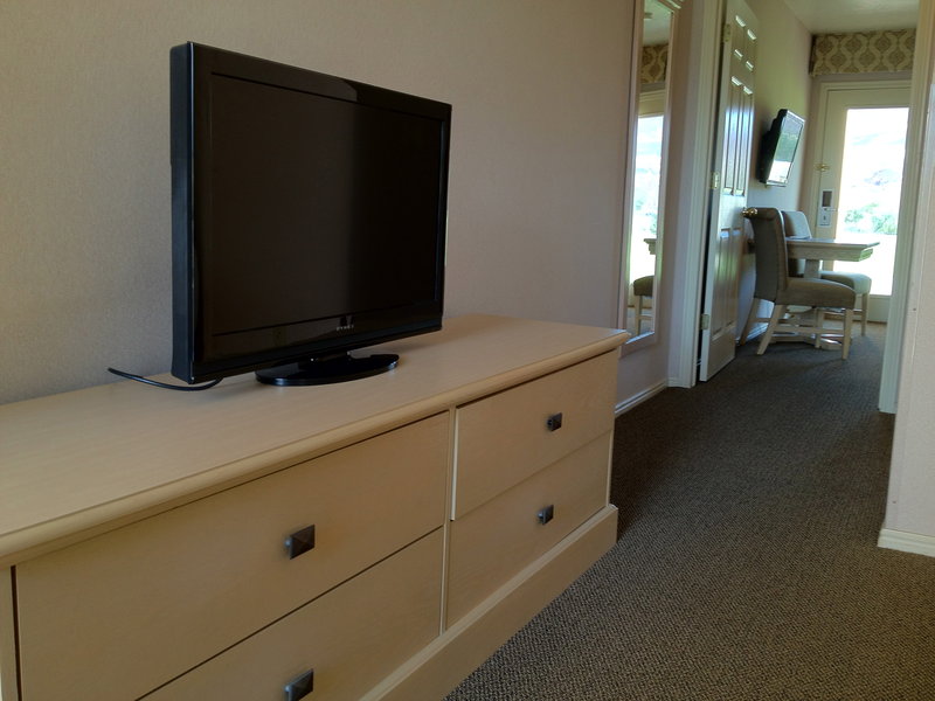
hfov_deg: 52.6
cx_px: 468
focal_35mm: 35
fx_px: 945
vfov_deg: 40.7
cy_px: 350
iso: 80
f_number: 2.4
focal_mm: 4.28
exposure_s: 1/20
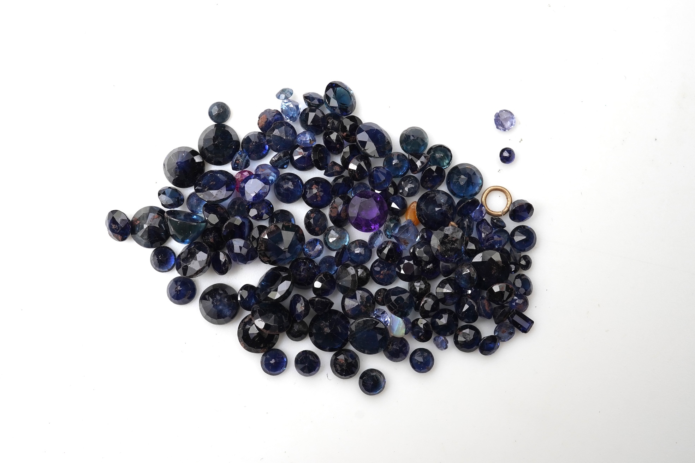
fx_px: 869
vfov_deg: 29.9
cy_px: 232
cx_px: 348
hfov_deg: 43.6
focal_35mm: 45
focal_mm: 30
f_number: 16
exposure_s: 1/125
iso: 500
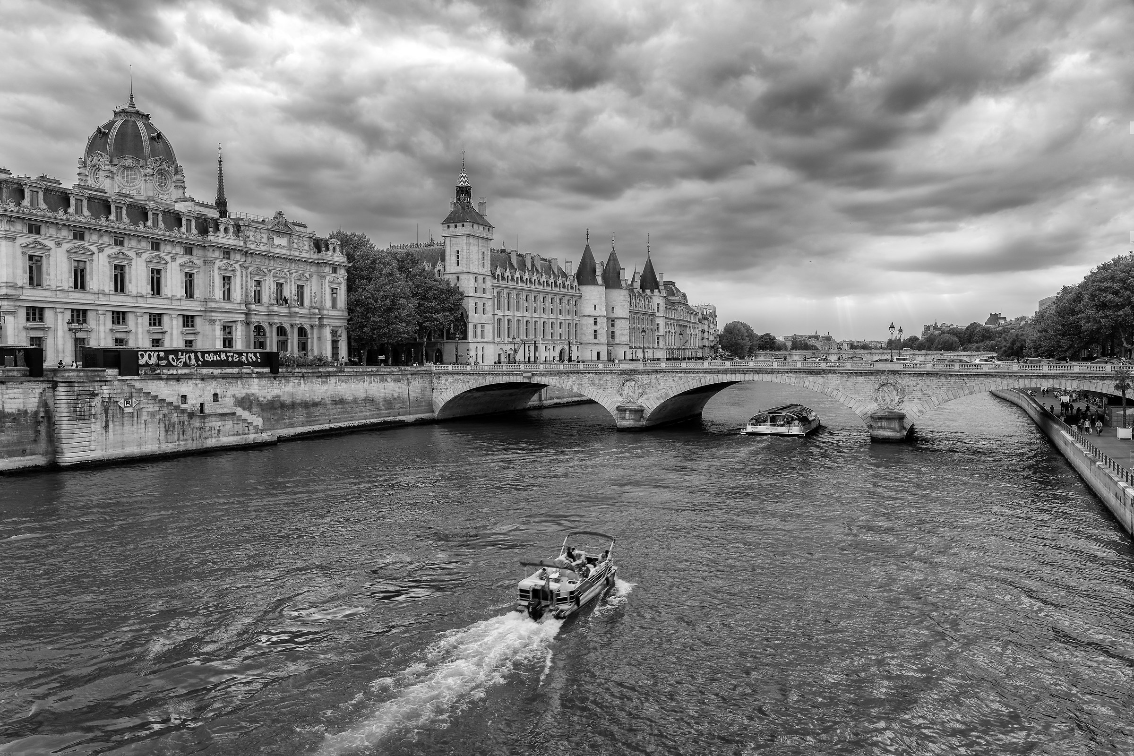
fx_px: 787
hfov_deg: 71.5
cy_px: 378
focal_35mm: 25
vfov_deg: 51.3
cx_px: 567
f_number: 6.7
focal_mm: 25
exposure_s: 1/30
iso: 100
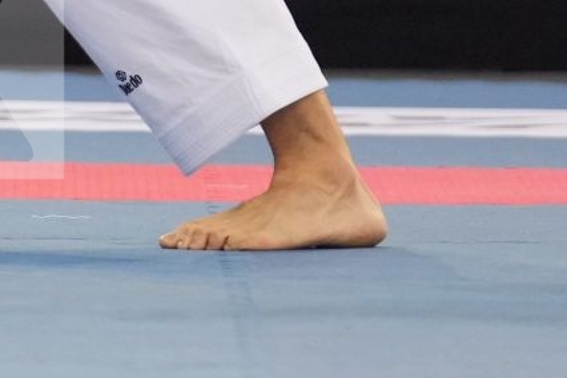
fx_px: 17387
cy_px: -415
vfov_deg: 1.2
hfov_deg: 1.9
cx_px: -60
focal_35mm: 1104
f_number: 2.8
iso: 2500
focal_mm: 174
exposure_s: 1/1000
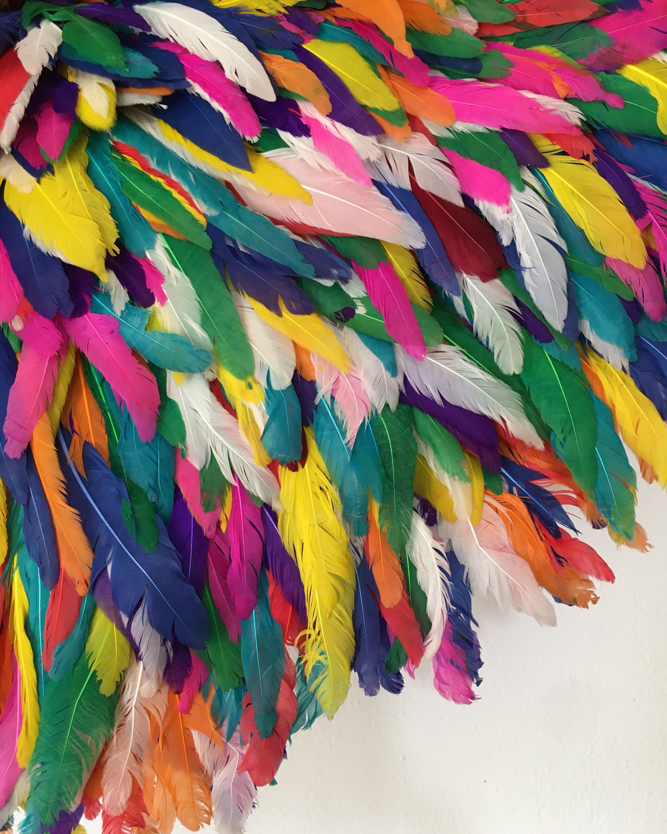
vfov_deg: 57.2
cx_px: 325
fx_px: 765
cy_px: 407
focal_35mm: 31
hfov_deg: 47.1
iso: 40
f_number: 2.2
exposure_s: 1/33
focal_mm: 4.15
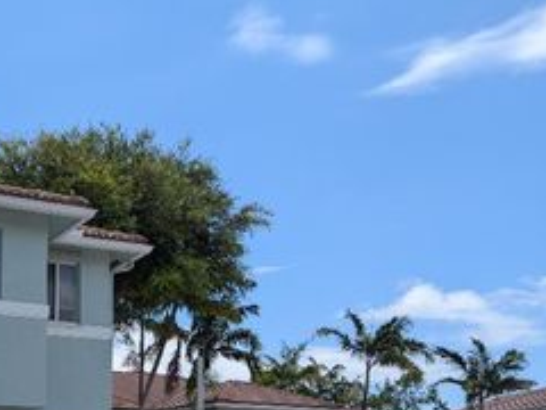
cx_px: 66
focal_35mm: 50
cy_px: 424
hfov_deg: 36.1
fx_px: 789
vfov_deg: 27.2
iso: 21
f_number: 1.68
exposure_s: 1/1125
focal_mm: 6.9
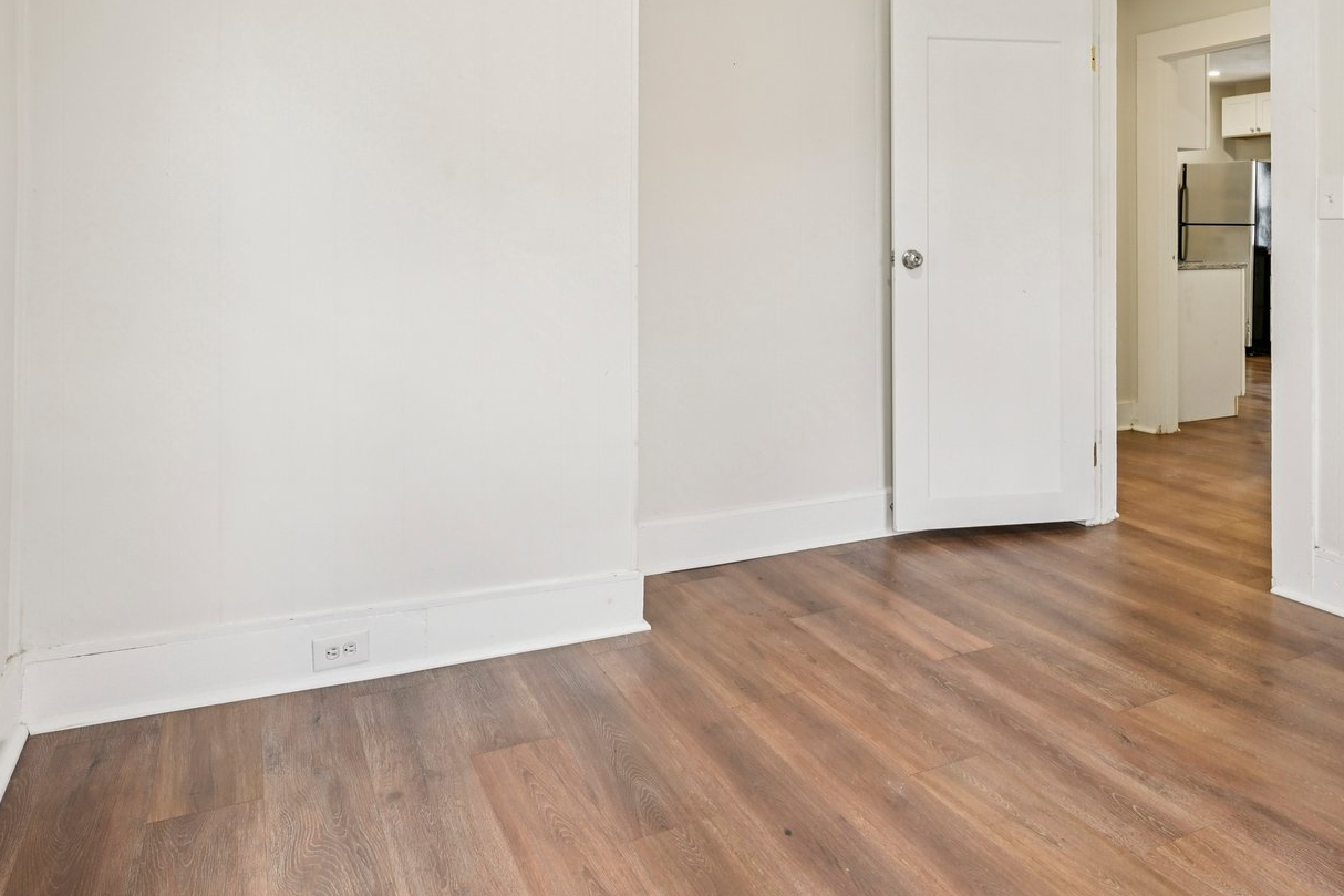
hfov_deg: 66.9
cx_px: 793
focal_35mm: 27
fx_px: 1008
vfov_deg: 46.3
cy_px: 230
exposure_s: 1/25
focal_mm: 16
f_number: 8
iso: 400
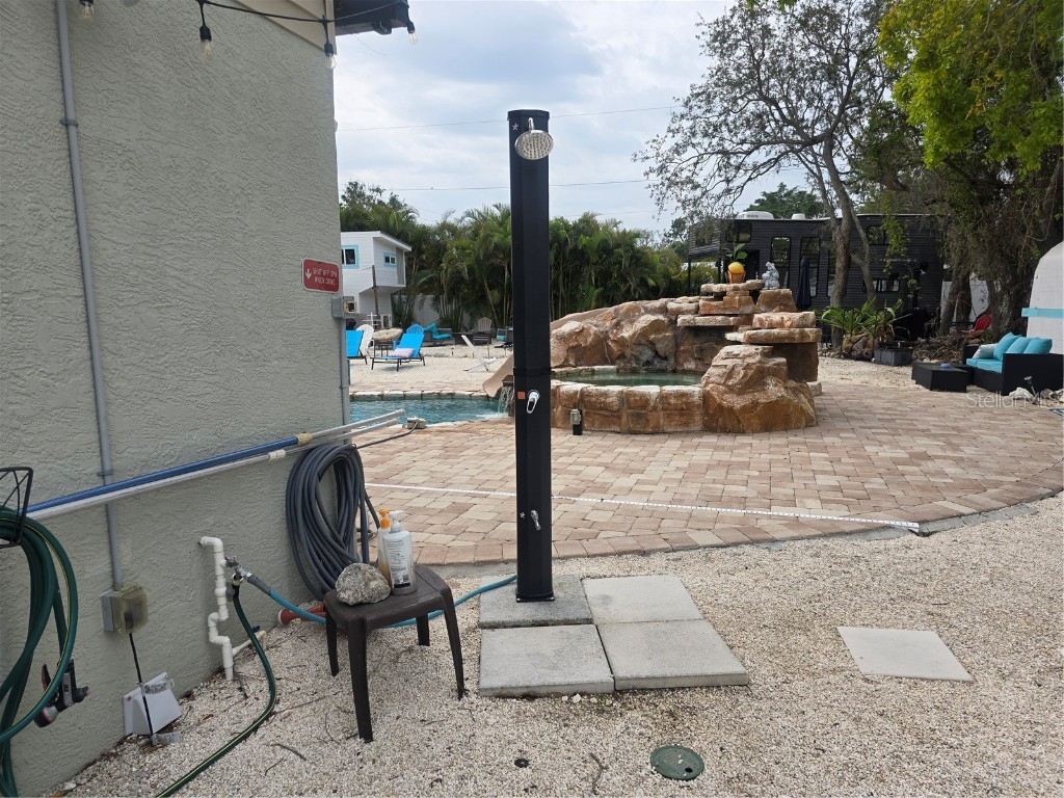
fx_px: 707
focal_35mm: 23
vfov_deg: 58.9
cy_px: 399
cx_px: 532
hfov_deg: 73.9
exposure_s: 1/425
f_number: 1.7
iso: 12
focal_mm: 6.3
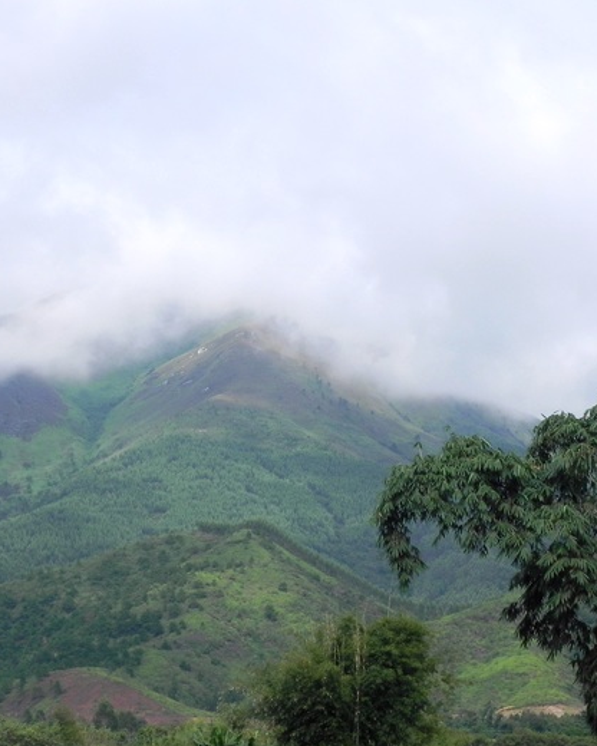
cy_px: 374
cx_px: 373
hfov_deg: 11.2
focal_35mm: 138
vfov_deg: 14.0
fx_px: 3048
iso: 160
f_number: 7.1
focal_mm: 18.8
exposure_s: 1/418
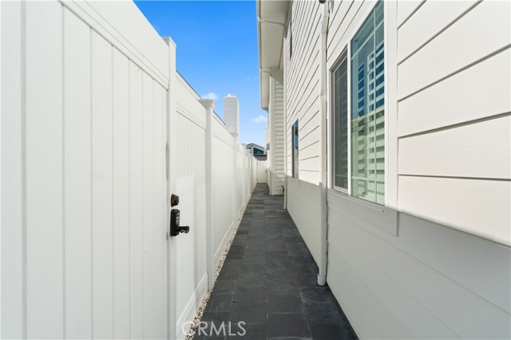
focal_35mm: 18
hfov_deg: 90.0
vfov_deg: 67.3
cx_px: 256
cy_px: 170
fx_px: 255
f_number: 9
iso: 640
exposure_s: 1/800
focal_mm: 18
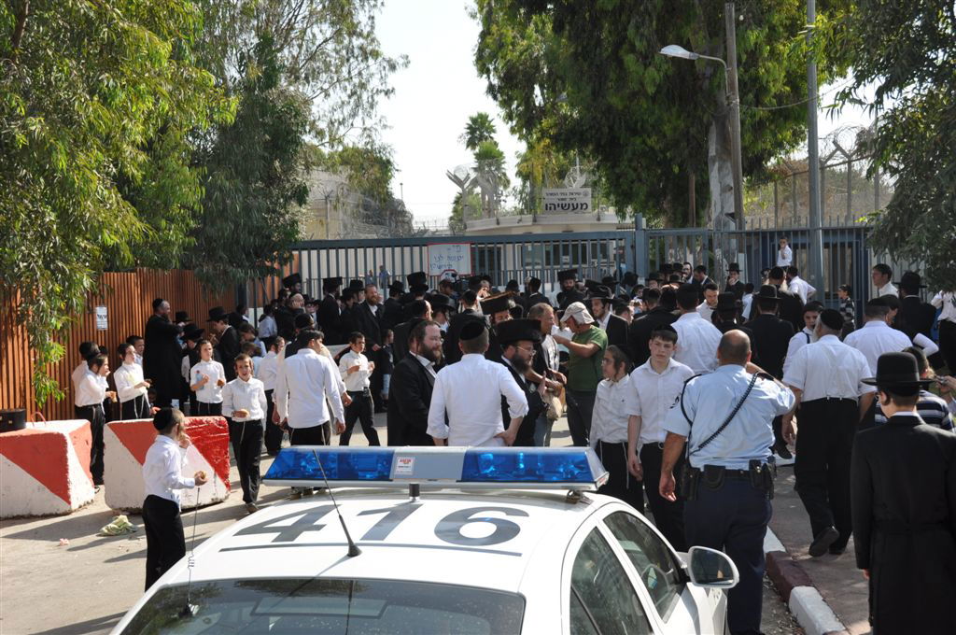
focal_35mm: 52
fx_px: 1392
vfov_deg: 25.7
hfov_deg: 37.9
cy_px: 318
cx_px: 478
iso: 200
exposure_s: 1/320
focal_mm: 35
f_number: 9
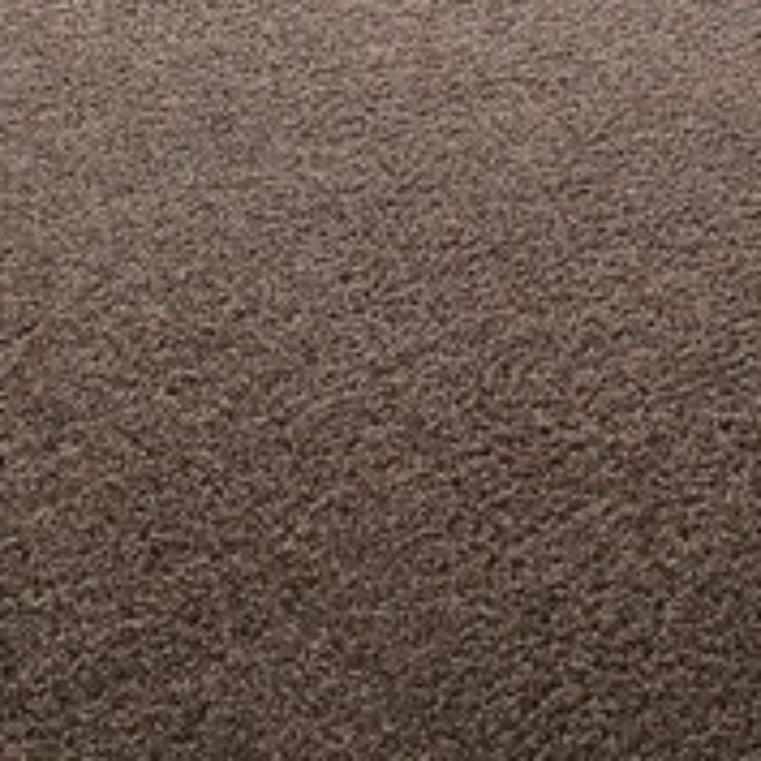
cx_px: 976
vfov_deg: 16.1
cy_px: -684
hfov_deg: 18.4
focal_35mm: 88
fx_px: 2189
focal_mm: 5.54
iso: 200
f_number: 1.8
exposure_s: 1/120
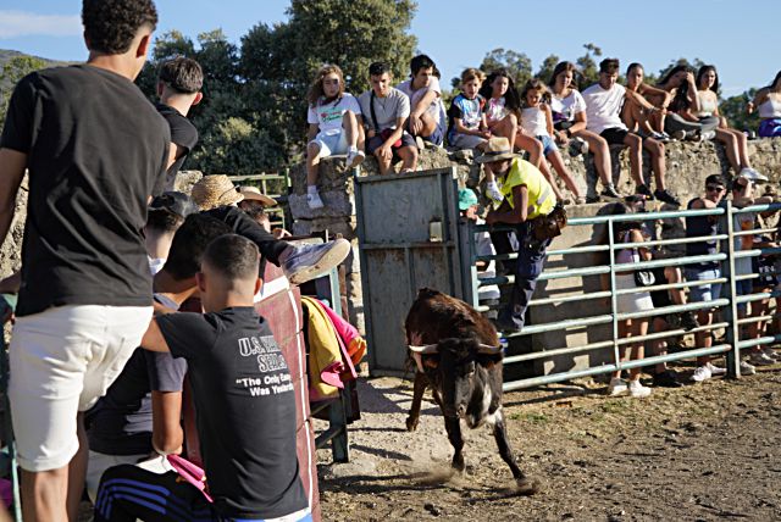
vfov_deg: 23.4
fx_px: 1259
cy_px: 261
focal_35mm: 58
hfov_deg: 34.5
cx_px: 390
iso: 100
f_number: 5
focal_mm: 58
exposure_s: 1/400
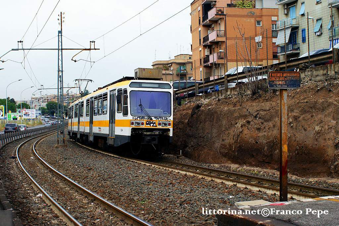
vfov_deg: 25.7
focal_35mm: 52
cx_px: 170
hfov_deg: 37.9
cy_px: 113
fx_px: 494
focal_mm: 35
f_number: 5
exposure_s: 1/320
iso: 400
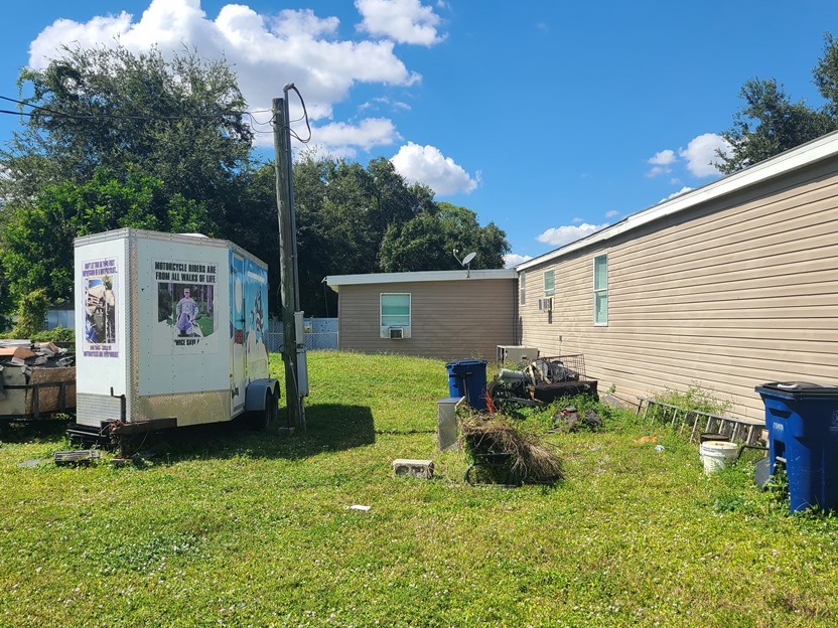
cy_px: 342
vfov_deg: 44.1
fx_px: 775
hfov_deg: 56.8
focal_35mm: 32
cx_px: 445
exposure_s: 1/2397
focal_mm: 5.4
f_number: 1.8
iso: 40
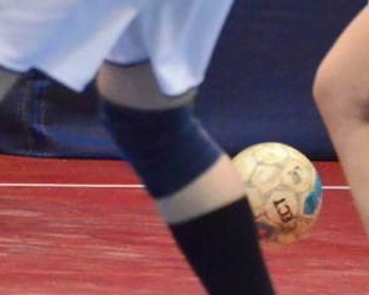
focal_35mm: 809
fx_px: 8826
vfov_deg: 1.9
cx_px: -23
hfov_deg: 2.4
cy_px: -84
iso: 6400
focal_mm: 140
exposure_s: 1/640
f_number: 5
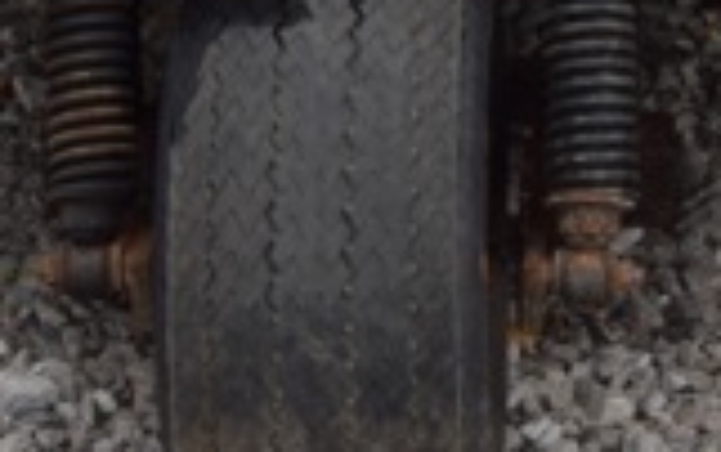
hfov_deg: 8.8
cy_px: -902
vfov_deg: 5.2
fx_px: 4665
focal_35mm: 237
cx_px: 287
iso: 100
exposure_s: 1/125
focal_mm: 25
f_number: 5.6
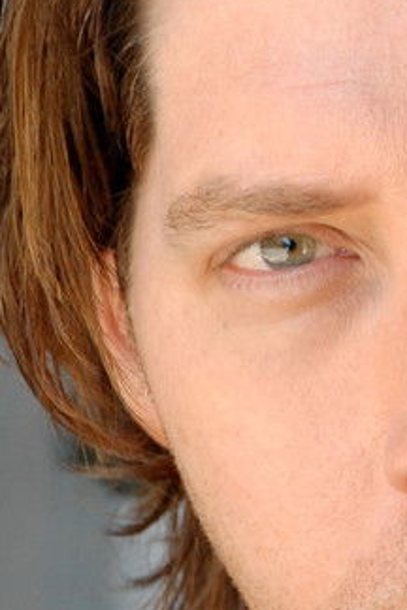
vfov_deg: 6.6
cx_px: 469
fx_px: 5308
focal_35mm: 313
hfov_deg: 4.4
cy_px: 275
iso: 640
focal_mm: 90
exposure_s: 1/125
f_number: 5.6
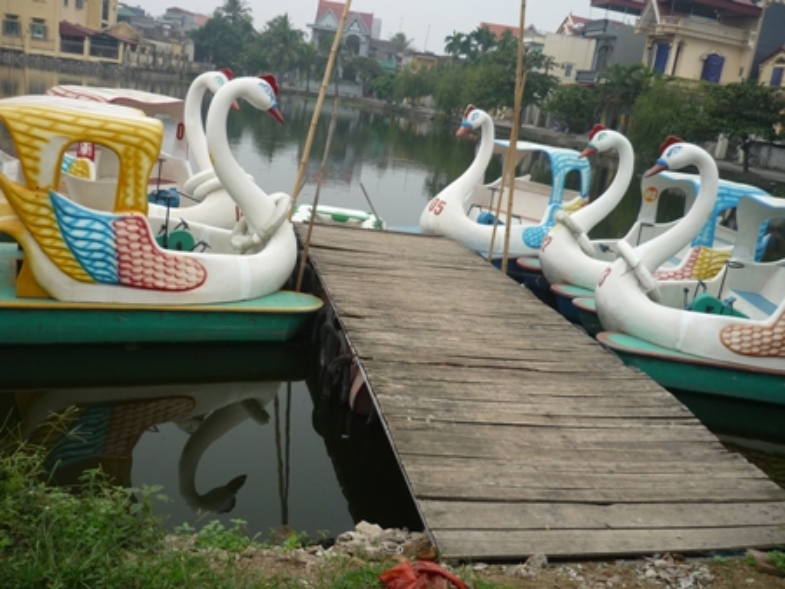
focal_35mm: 33
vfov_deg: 43.0
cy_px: 294
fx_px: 749
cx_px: 392
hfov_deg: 55.3
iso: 100
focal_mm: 5.5
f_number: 2.8
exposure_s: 1/640
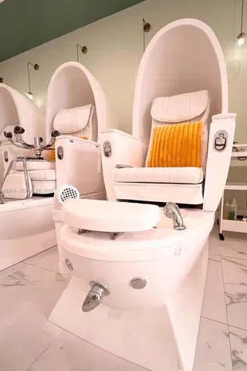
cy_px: 191
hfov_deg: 76.6
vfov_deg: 100.4
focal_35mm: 15
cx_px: 144
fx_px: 155
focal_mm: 1.57
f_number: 1.8
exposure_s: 1/60
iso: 160
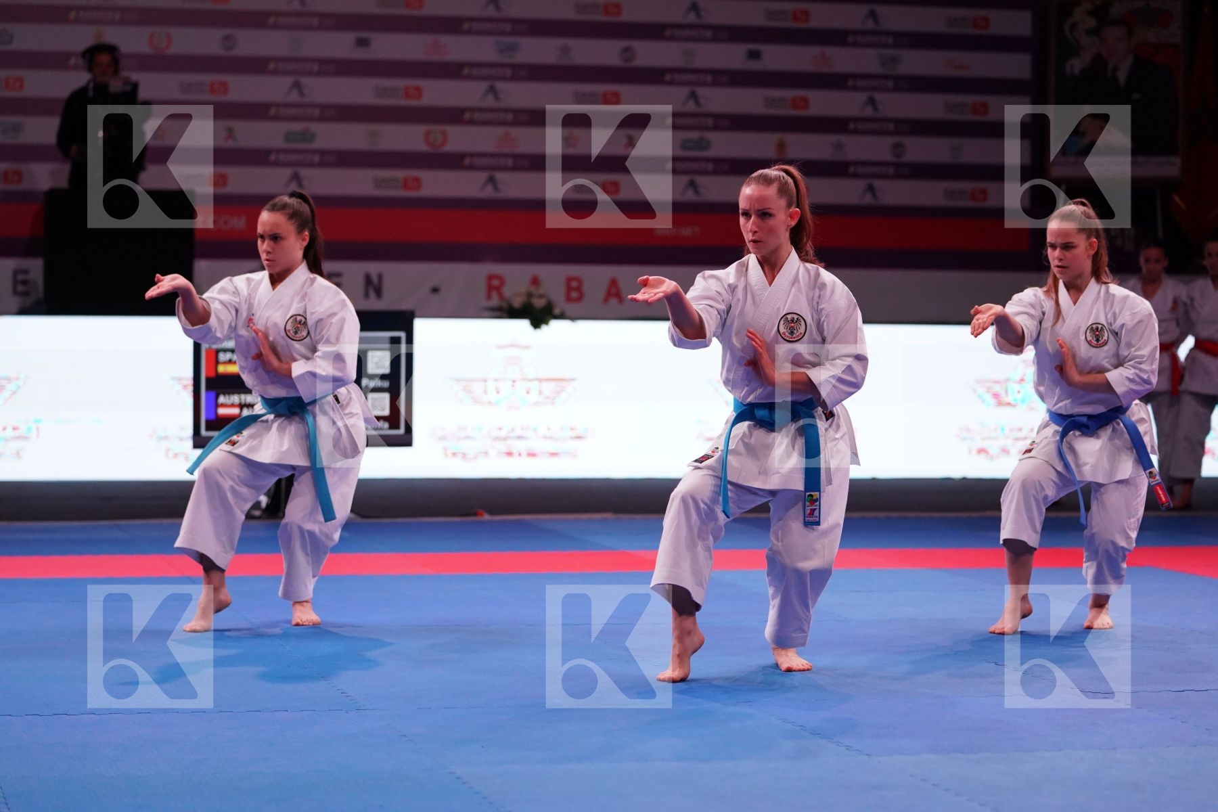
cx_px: 609
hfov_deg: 23.6
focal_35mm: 86
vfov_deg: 15.9
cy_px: 406
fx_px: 2909
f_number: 2.8
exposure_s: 1/1000
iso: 3200
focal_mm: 86
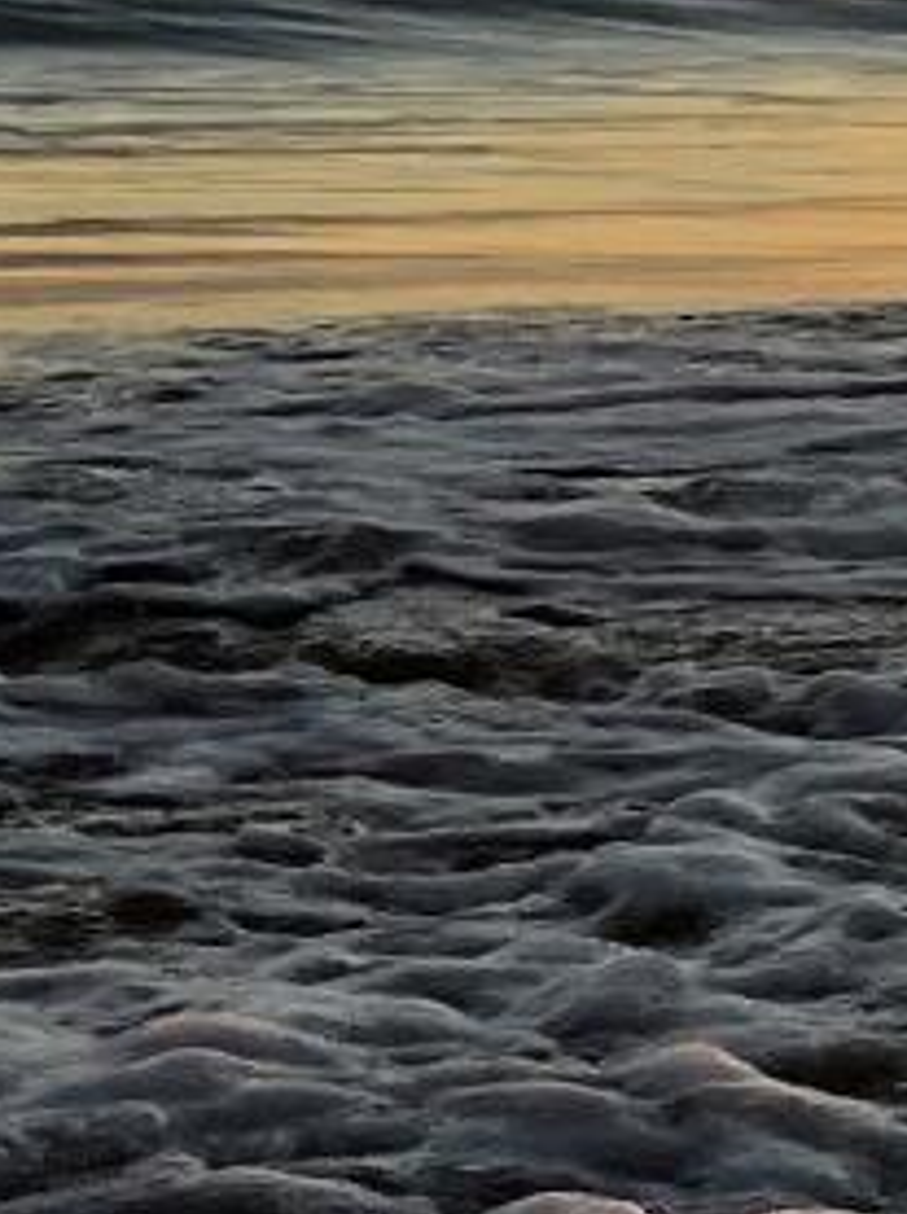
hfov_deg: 6.8
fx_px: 6583
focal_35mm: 188
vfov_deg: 10.4
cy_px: -145
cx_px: 3120
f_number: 1.6
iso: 50
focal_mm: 5.1
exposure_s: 1/1695
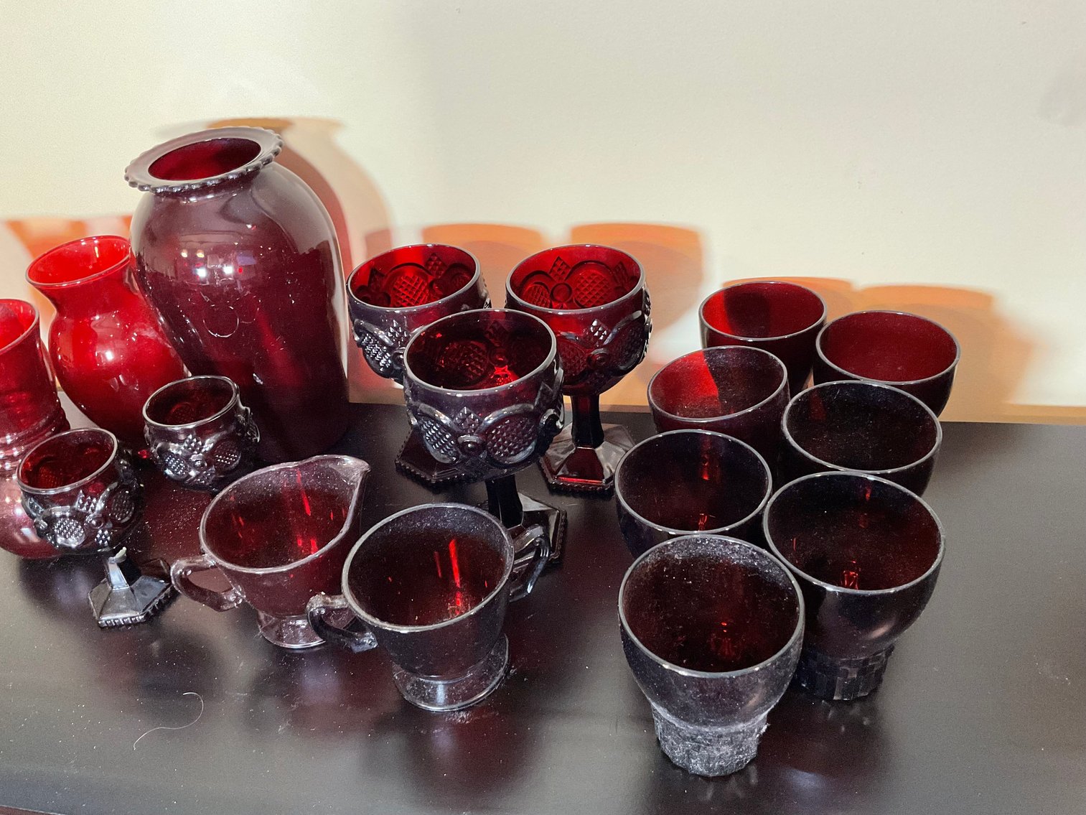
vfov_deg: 48.2
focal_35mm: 29
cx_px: 543
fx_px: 910
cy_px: 408
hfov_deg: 61.7
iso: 250
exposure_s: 1/60
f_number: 1.8
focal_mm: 3
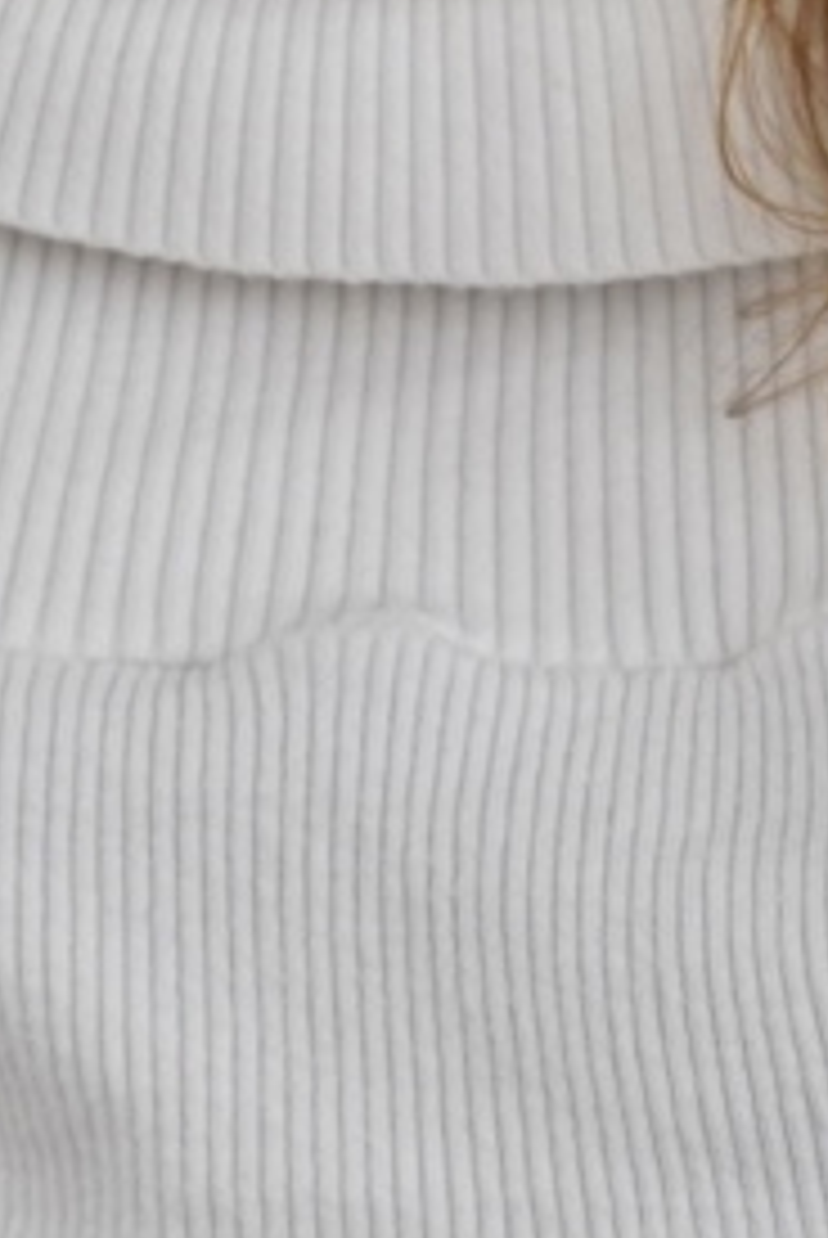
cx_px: 374
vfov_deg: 7.0
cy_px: 320
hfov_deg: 4.7
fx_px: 10117
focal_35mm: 294
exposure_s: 1/125
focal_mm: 50
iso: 500
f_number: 2.2
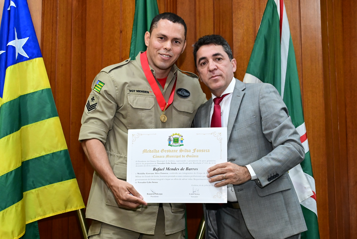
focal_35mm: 67
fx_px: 665
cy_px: 120
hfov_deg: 30.1
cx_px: 178
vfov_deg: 20.3
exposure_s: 1/125
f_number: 4.5
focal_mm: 45
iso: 4000
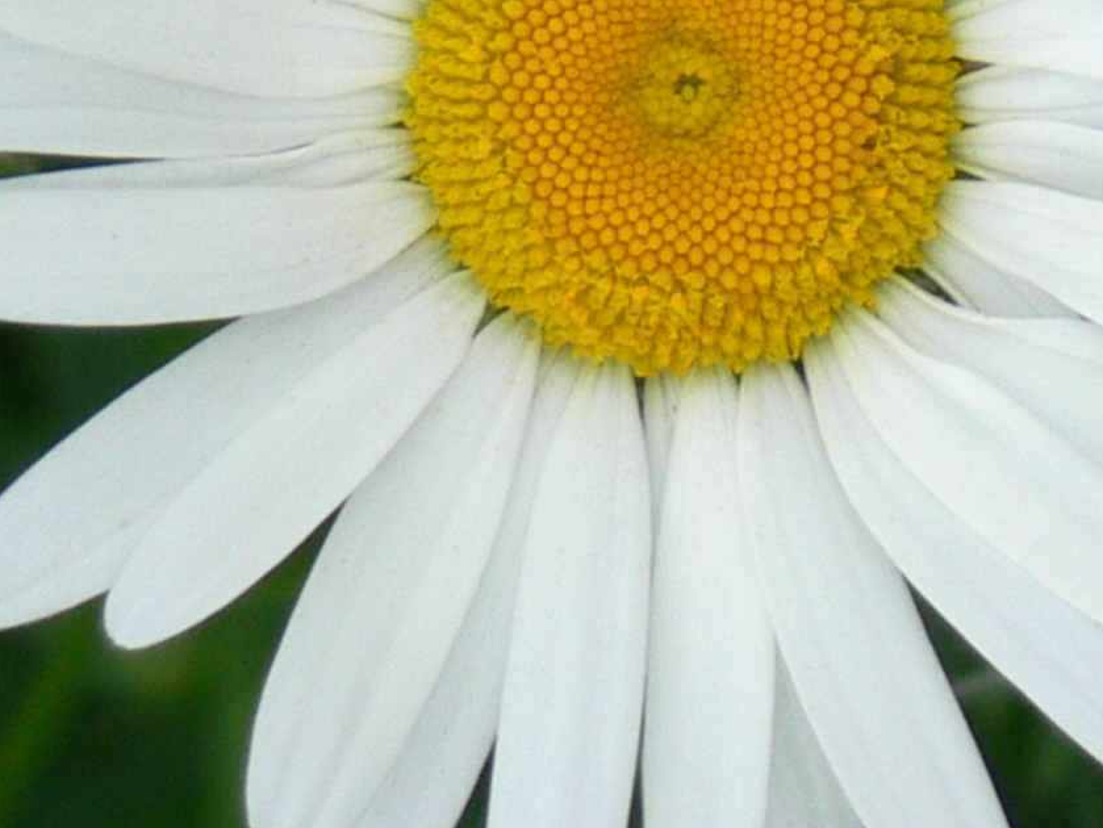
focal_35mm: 183
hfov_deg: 10.8
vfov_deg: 8.1
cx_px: 544
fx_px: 5834
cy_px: 146
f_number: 3.2
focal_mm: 15.9
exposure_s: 1/1000
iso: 80
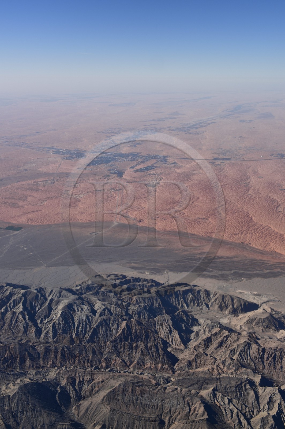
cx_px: 142
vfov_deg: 50.7
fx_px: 452
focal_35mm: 38
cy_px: 214
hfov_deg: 35.0
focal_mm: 38
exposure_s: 1/800
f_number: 8
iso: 200
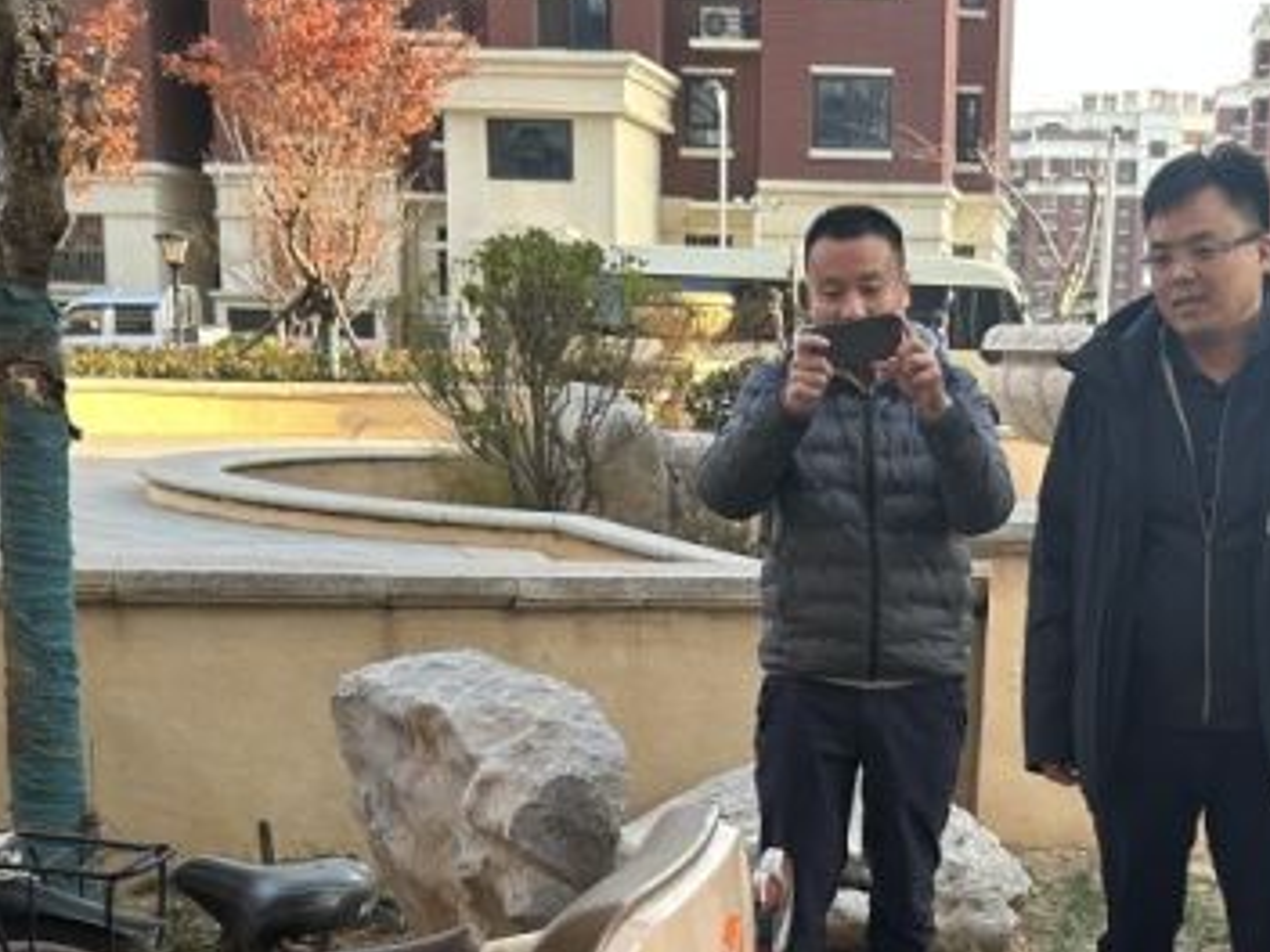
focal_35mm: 71
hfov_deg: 27.1
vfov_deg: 19.8
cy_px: 1042
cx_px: 913
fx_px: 2605
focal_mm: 5.7
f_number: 1.5
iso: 40
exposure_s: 1/169
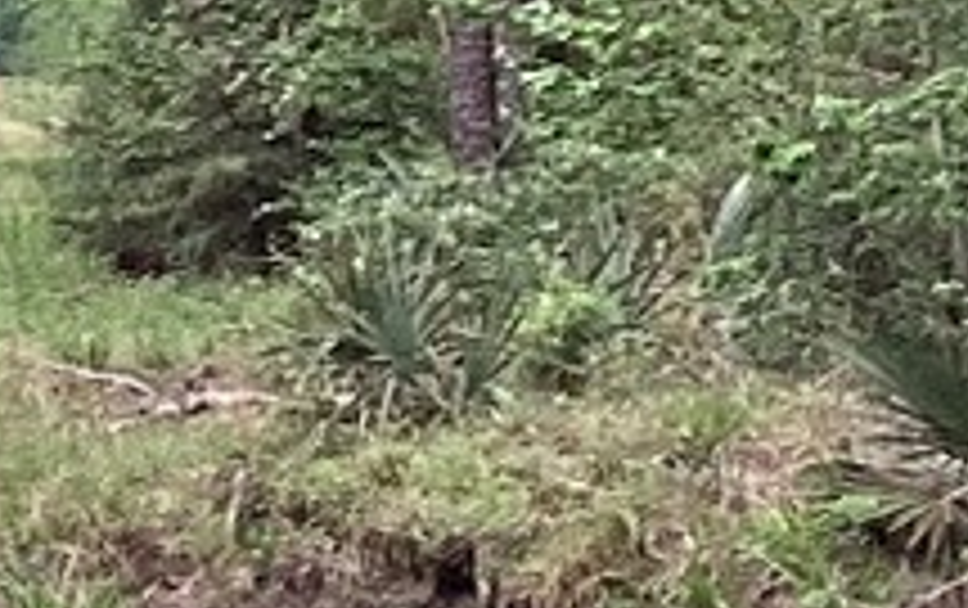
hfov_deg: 8.0
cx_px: -1220
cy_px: -158
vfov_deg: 5.4
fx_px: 6445
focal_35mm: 244
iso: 32
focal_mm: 3.3
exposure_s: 1/120
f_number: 2.4
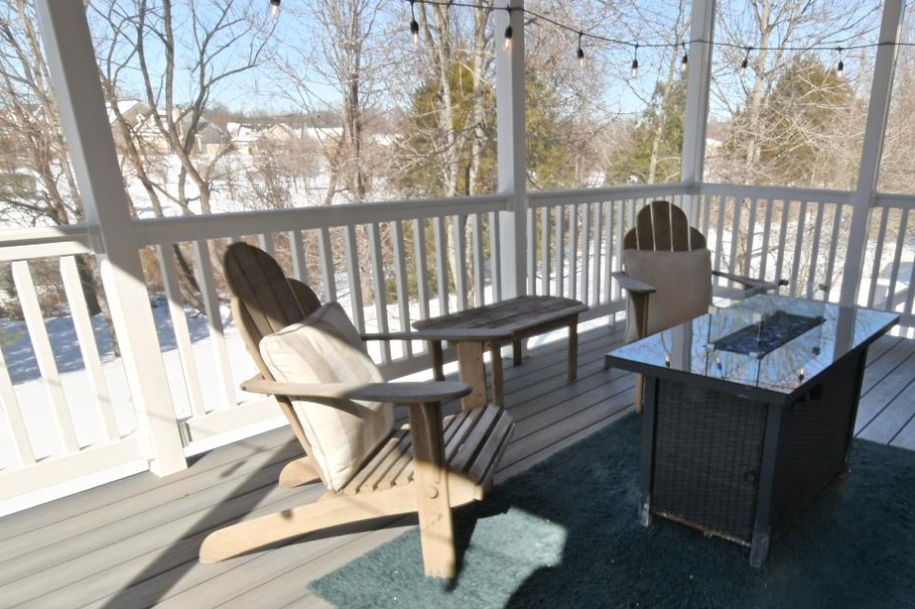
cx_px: 600
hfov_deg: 69.7
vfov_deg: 49.7
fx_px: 635
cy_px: 435
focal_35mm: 25
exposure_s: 1/13
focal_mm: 11
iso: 200
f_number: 22
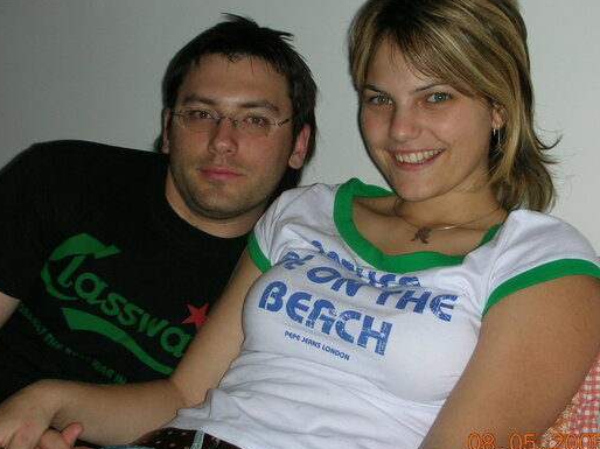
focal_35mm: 76
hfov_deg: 25.7
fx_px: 1317
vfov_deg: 19.4
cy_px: 222
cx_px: 284
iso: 86
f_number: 4
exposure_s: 1/120
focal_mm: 10.1
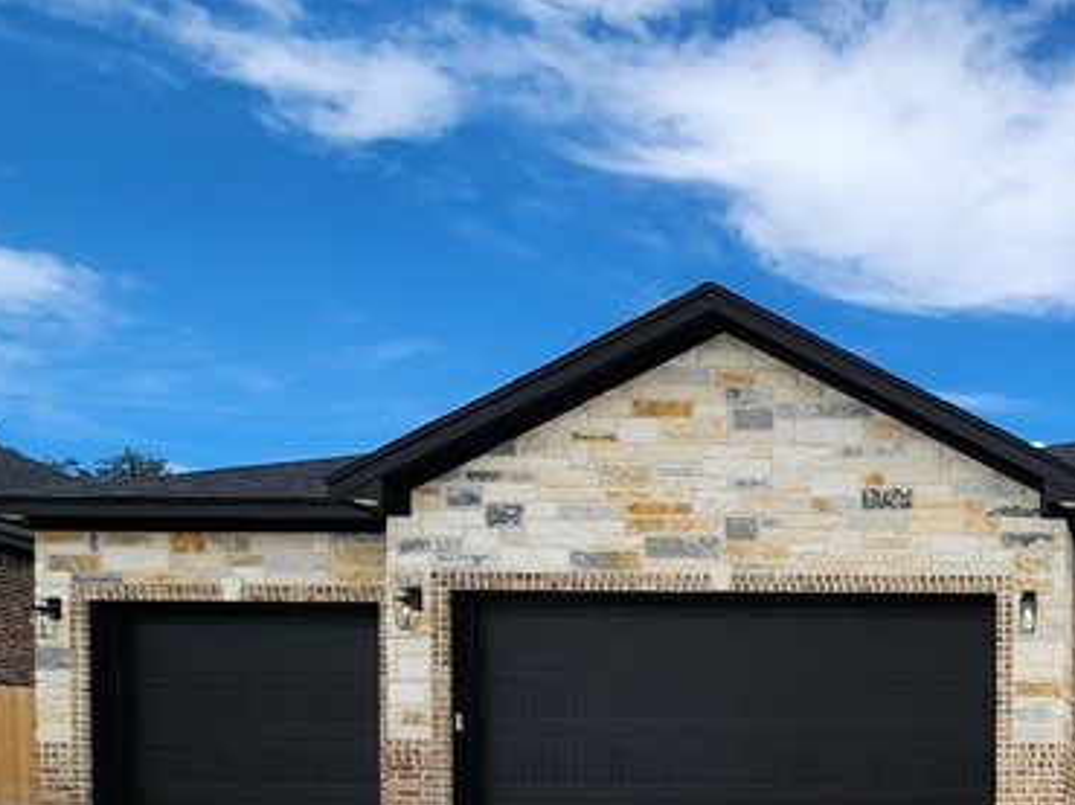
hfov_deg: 40.9
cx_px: 1191
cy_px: 881
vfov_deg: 34.4
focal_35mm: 36
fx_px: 1117
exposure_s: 1/2116
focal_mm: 2.2
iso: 50
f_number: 2.2
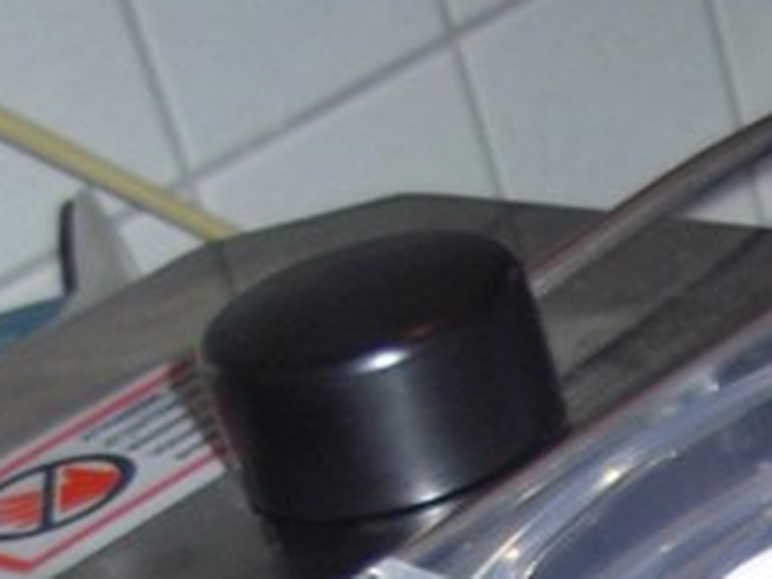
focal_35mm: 128
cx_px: 947
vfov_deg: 10.3
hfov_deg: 14.8
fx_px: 2855
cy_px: 1297
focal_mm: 4.9
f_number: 3.2
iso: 100
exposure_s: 1/50
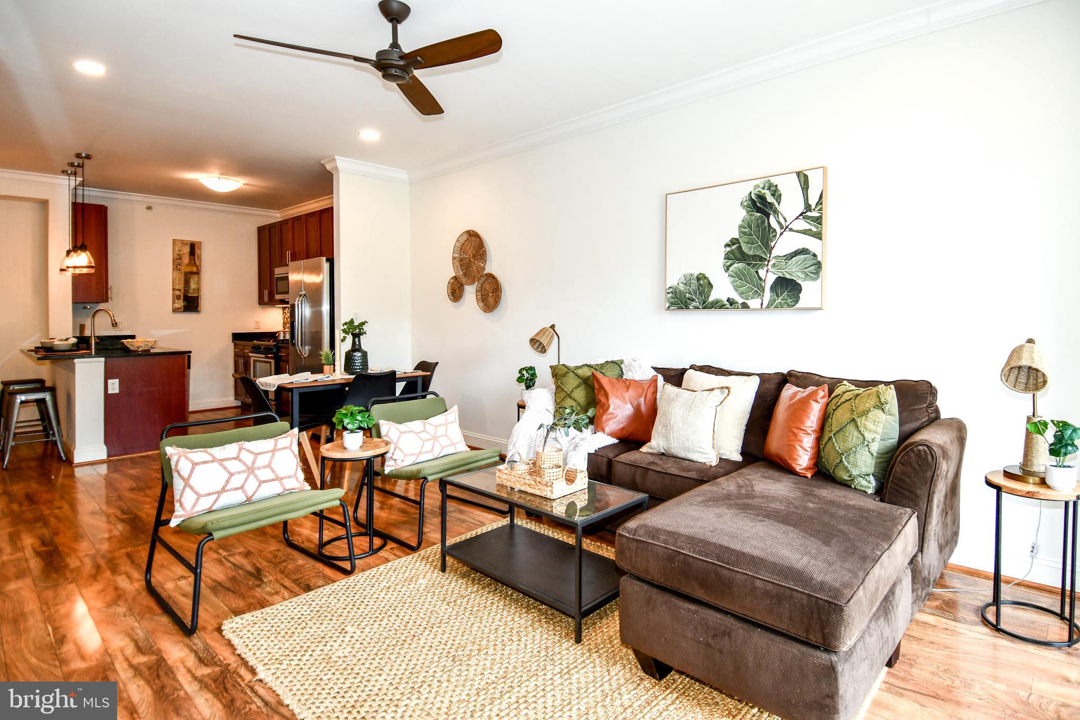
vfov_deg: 67.4
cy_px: 360
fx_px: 540
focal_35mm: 18
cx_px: 540
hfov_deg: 90.0
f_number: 4
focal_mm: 12
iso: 320
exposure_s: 1/60
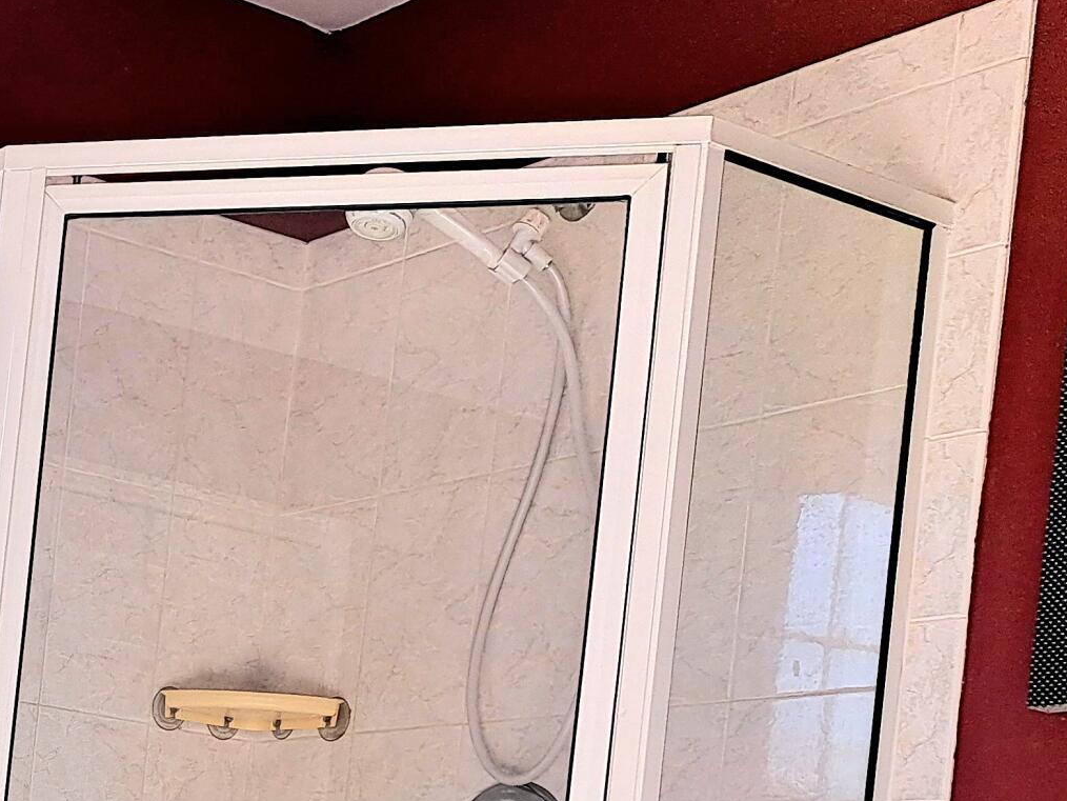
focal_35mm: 71
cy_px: 1029
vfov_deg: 19.2
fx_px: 2189
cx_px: -377
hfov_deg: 23.6
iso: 50
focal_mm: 5.23
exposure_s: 1/250
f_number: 1.8
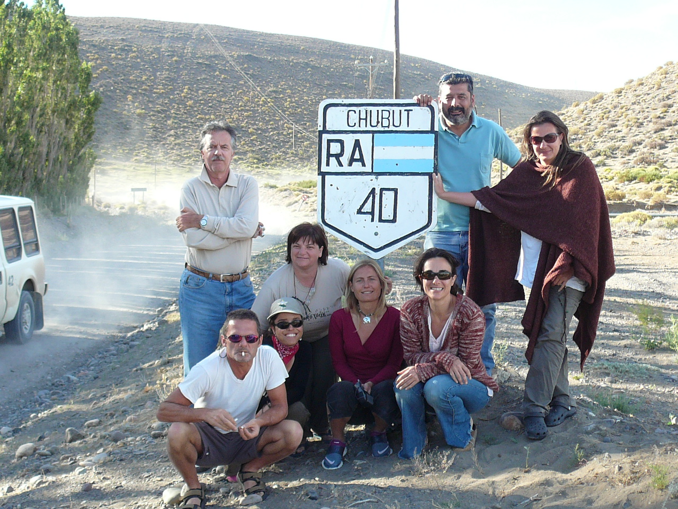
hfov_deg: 35.5
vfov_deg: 27.0
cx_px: 339
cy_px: 254
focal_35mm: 54
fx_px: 1058
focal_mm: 6.4
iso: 80
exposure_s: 1/200
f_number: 3.2
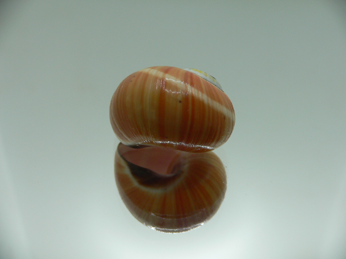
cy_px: 130
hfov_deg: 52.6
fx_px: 350
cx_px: 173
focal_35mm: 35
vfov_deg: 40.7
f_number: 2.8
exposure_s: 1/80
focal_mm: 4.6
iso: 80
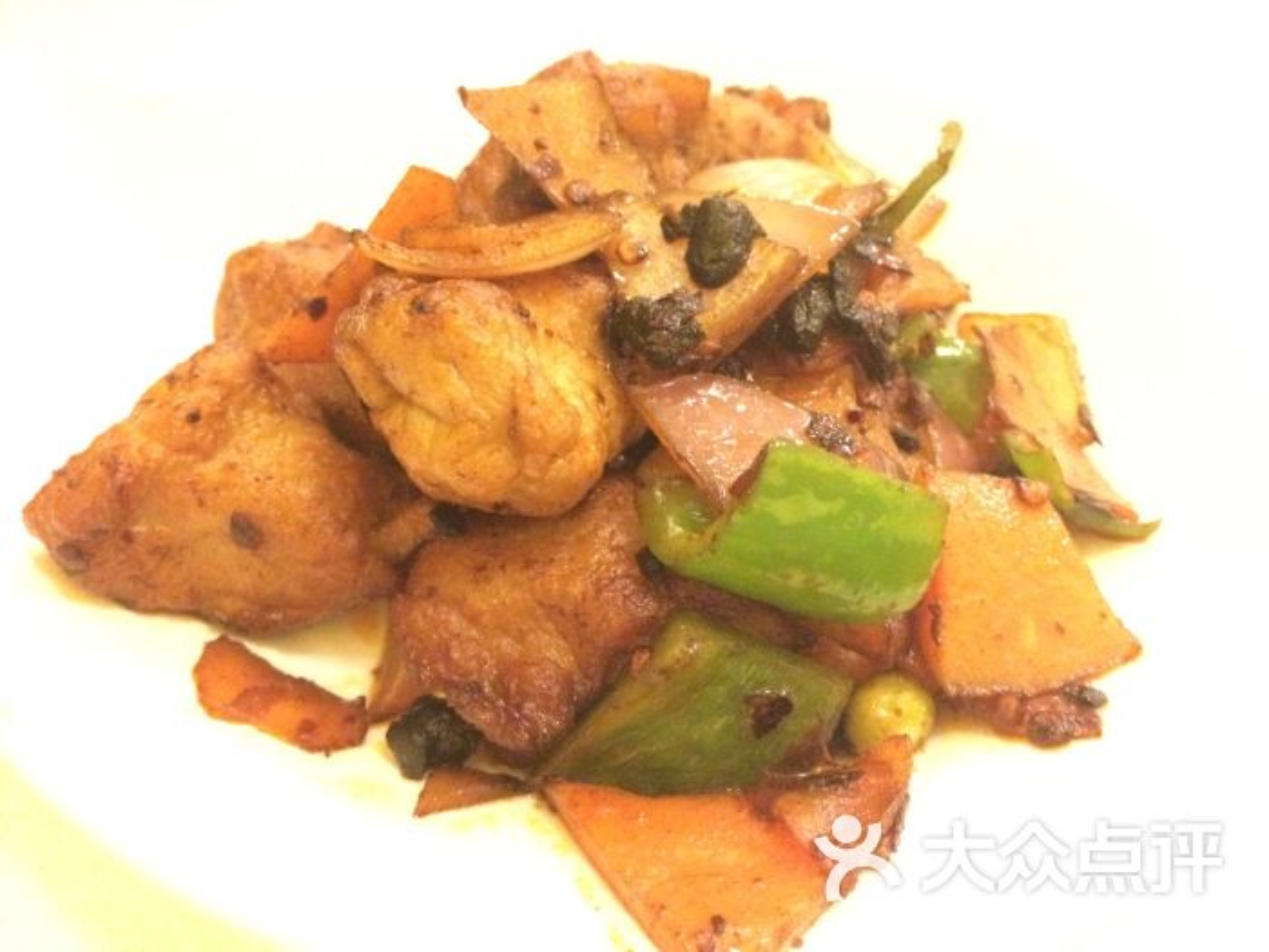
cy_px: 476
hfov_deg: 61.7
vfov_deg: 48.2
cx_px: 634
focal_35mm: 29
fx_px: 1063
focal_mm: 4.15
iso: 1250
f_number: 2.2
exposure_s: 1/17
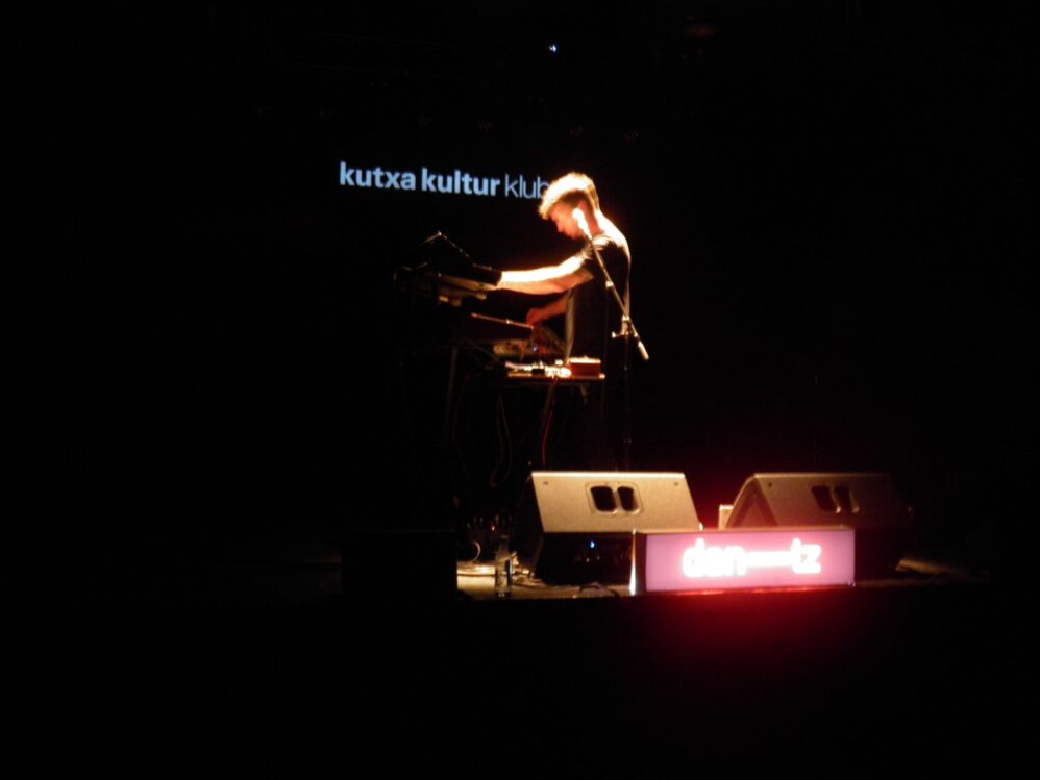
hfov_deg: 46.8
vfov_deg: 36.0
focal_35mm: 40
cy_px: 398
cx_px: 516
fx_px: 1202
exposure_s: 1/2
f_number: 3.2
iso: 200
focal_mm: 7.1
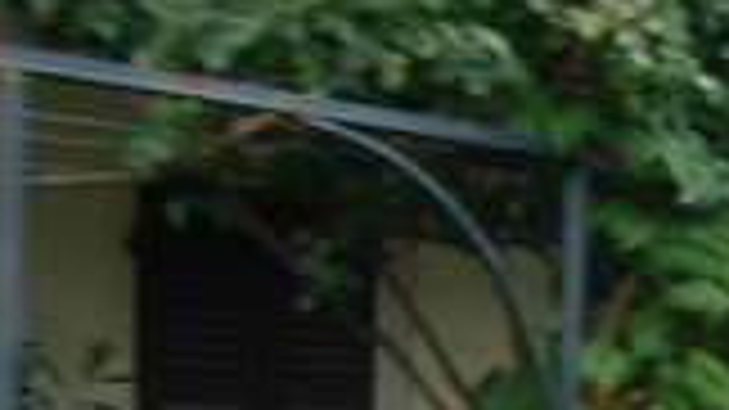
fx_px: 2957
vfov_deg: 7.6
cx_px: 1120
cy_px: 784
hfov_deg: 13.2
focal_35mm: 153
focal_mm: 6.3
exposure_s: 1/93.1
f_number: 2.9
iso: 79
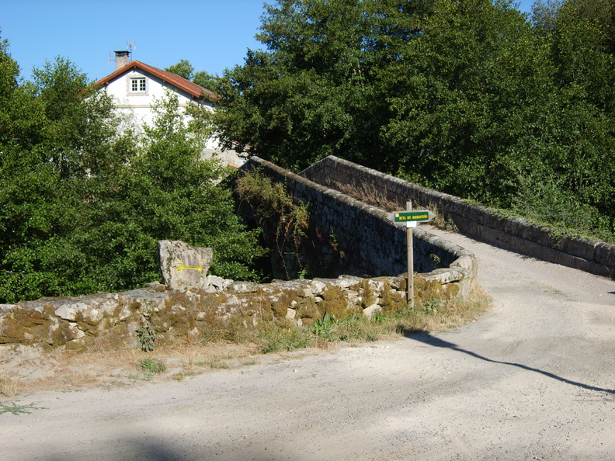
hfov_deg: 36.2
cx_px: 308
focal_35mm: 53
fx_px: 942
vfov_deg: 27.5
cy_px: 230
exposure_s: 1/1000
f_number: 3.5
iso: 50
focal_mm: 11
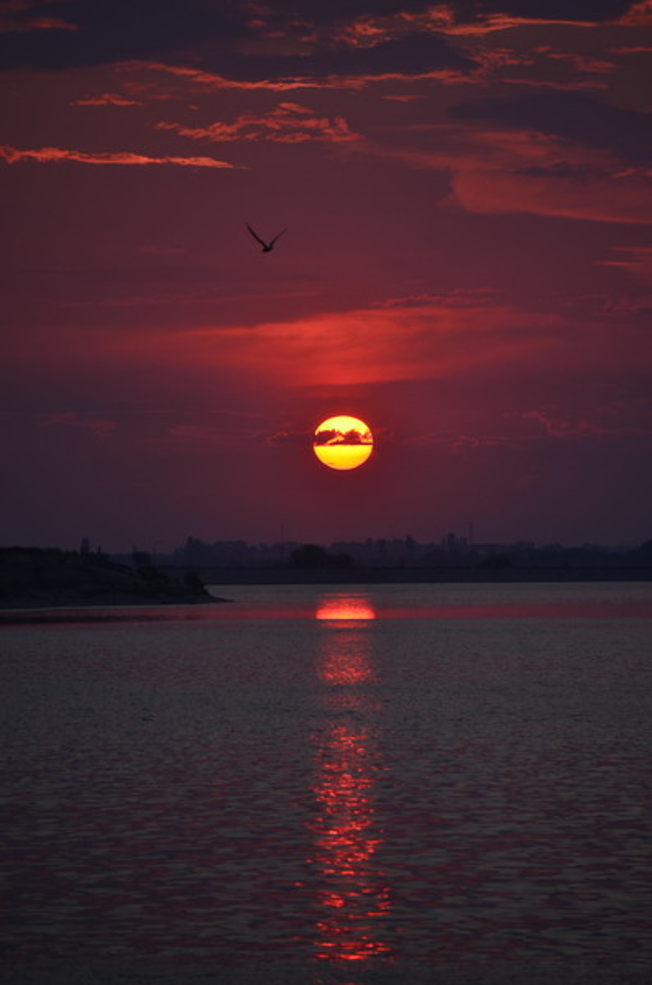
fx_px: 6144
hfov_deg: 6.1
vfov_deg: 9.2
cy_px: 492
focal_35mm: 225
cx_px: 326
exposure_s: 1/500
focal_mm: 150
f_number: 5.6
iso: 200
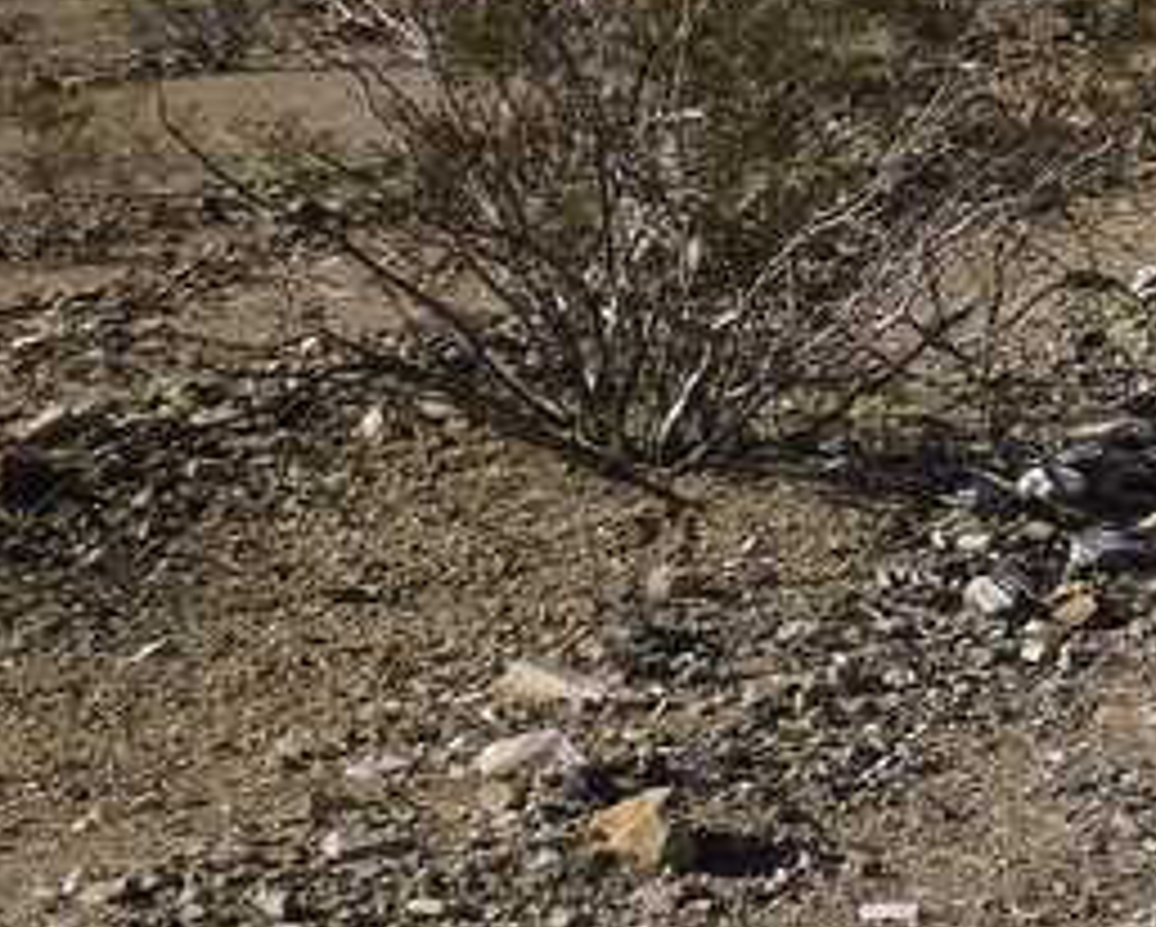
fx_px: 4862
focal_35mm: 142
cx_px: 3342
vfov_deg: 10.3
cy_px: -729
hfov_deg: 10.3
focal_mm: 24
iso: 400
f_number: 16
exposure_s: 1/400
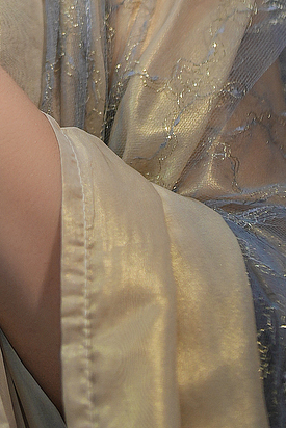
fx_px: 4715
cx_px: -338
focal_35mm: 396
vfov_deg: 5.1
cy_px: -517
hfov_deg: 3.4
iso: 160
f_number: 1.4
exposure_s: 1/125
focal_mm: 85
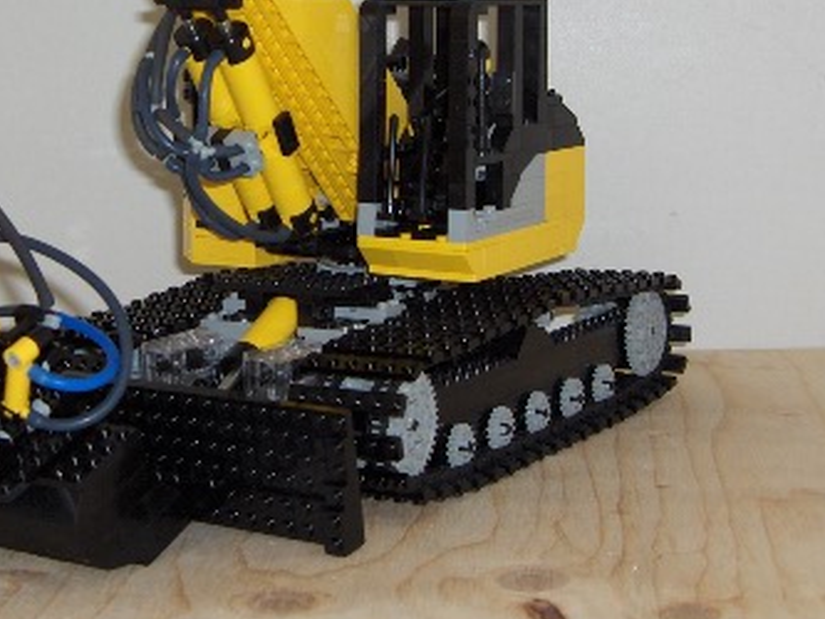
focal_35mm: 75
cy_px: 131
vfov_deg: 19.5
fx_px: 1788
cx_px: 233
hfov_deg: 25.7
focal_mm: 8
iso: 100
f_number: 2.8
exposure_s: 1/60
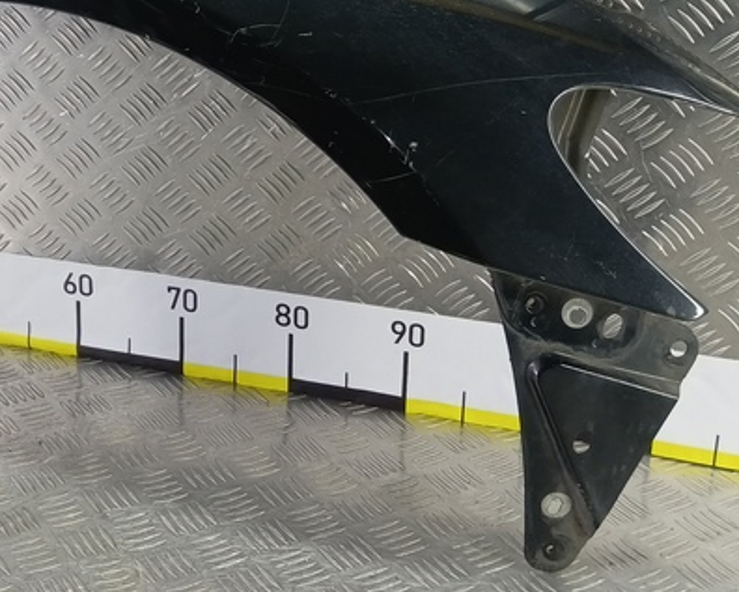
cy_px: 60
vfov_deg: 25.4
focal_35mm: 58
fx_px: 1269
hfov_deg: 31.0
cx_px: 73
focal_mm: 4.11
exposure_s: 1/50
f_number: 1.6
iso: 200
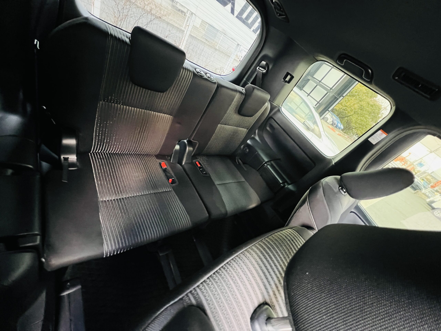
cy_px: 166
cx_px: 220
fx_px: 166
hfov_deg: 106.2
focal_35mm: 13
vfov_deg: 89.9
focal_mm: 1.57
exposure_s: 1/31
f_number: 1.8
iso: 1250
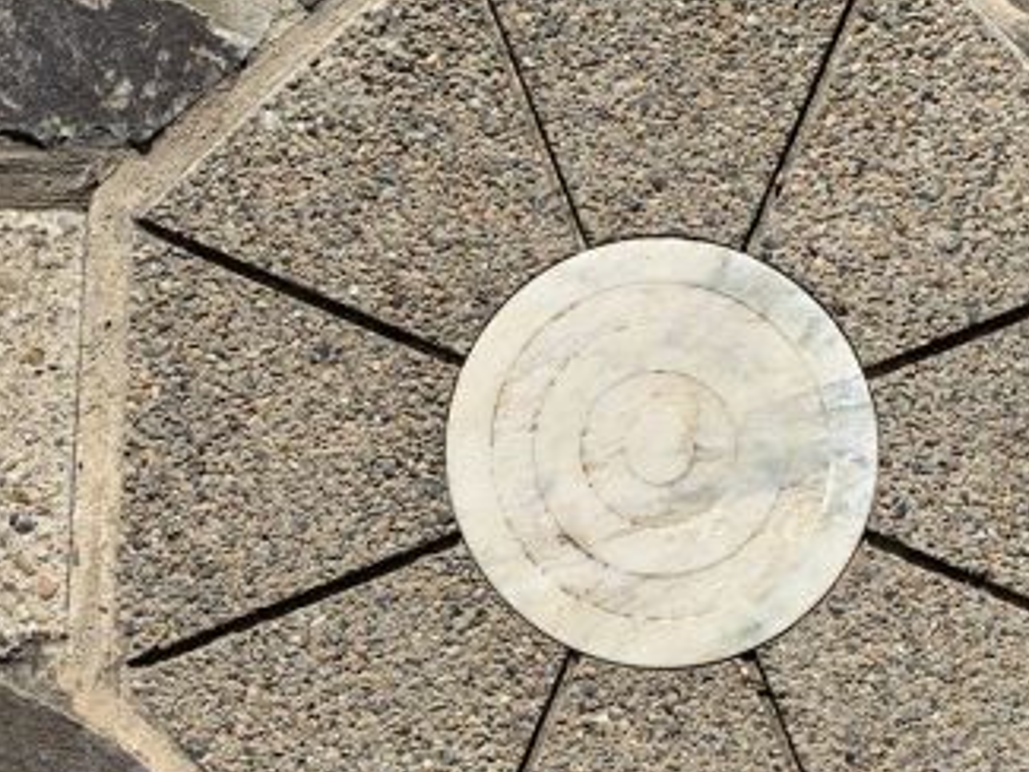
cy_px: 465
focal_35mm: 48
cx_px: 583
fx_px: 1427
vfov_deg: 30.2
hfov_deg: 39.6
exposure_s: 1/3289
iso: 25
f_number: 1.8
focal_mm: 4.25
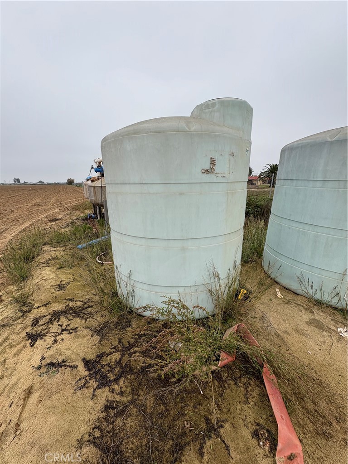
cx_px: 174
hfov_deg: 85.7
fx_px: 188
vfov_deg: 102.1
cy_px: 232
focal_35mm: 14
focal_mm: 2.22
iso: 40
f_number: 2.2
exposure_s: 1/423
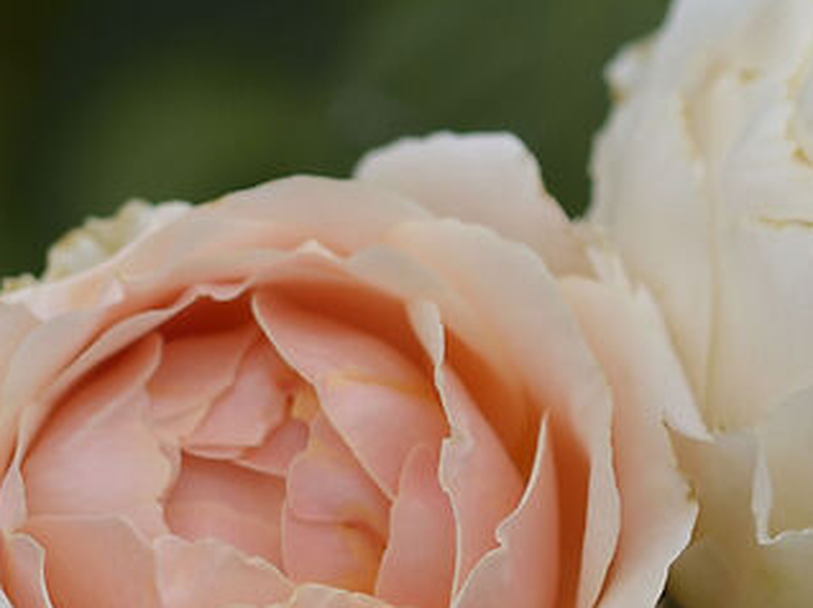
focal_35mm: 327
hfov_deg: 6.0
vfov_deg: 4.5
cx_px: 1033
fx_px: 7674
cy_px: 286
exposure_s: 1/1600
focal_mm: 45
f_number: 4
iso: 100
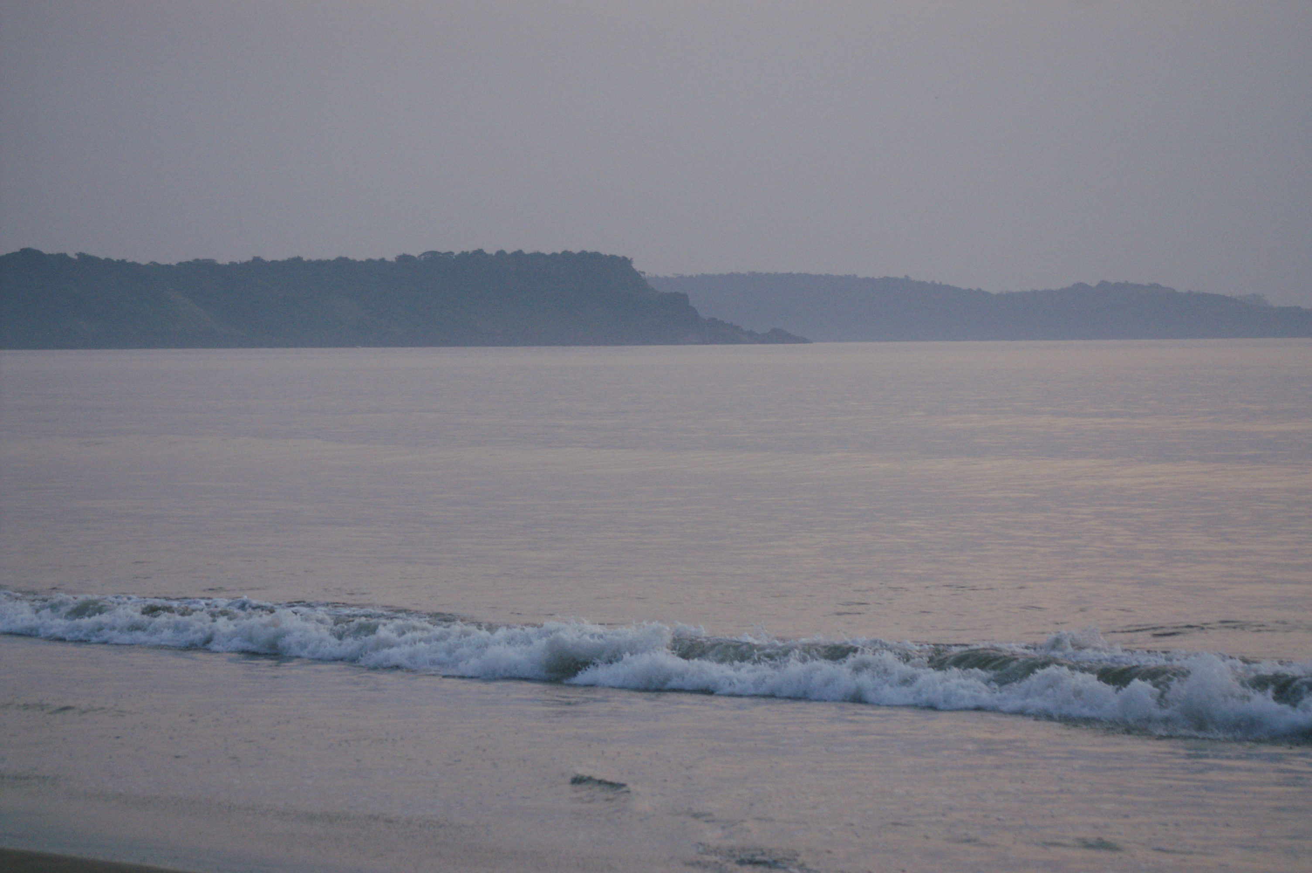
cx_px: 656
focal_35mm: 150
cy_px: 436
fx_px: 5462
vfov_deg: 9.1
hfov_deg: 13.7
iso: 800
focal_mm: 100
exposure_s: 1/300
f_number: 5.6
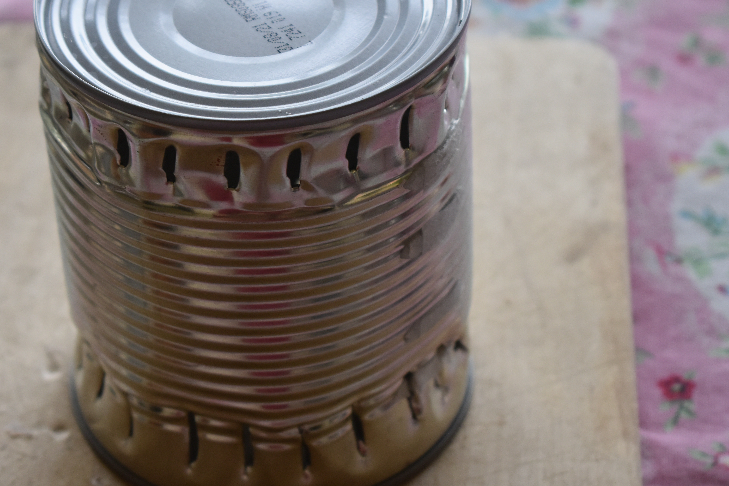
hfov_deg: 17.1
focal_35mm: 120
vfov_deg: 11.4
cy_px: 224
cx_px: 262
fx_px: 2424
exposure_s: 1/640
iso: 800
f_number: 5.6
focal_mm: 55
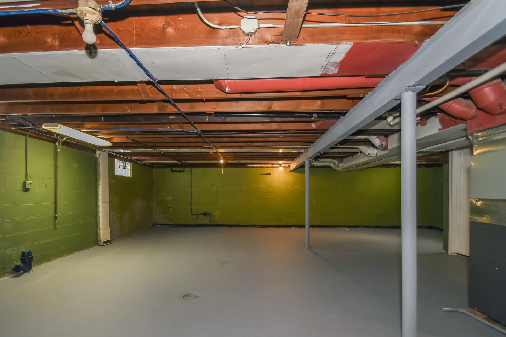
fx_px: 239
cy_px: 182
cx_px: 238
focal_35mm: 17
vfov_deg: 70.3
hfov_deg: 93.2
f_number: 8
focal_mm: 10
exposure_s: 1/80
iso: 400
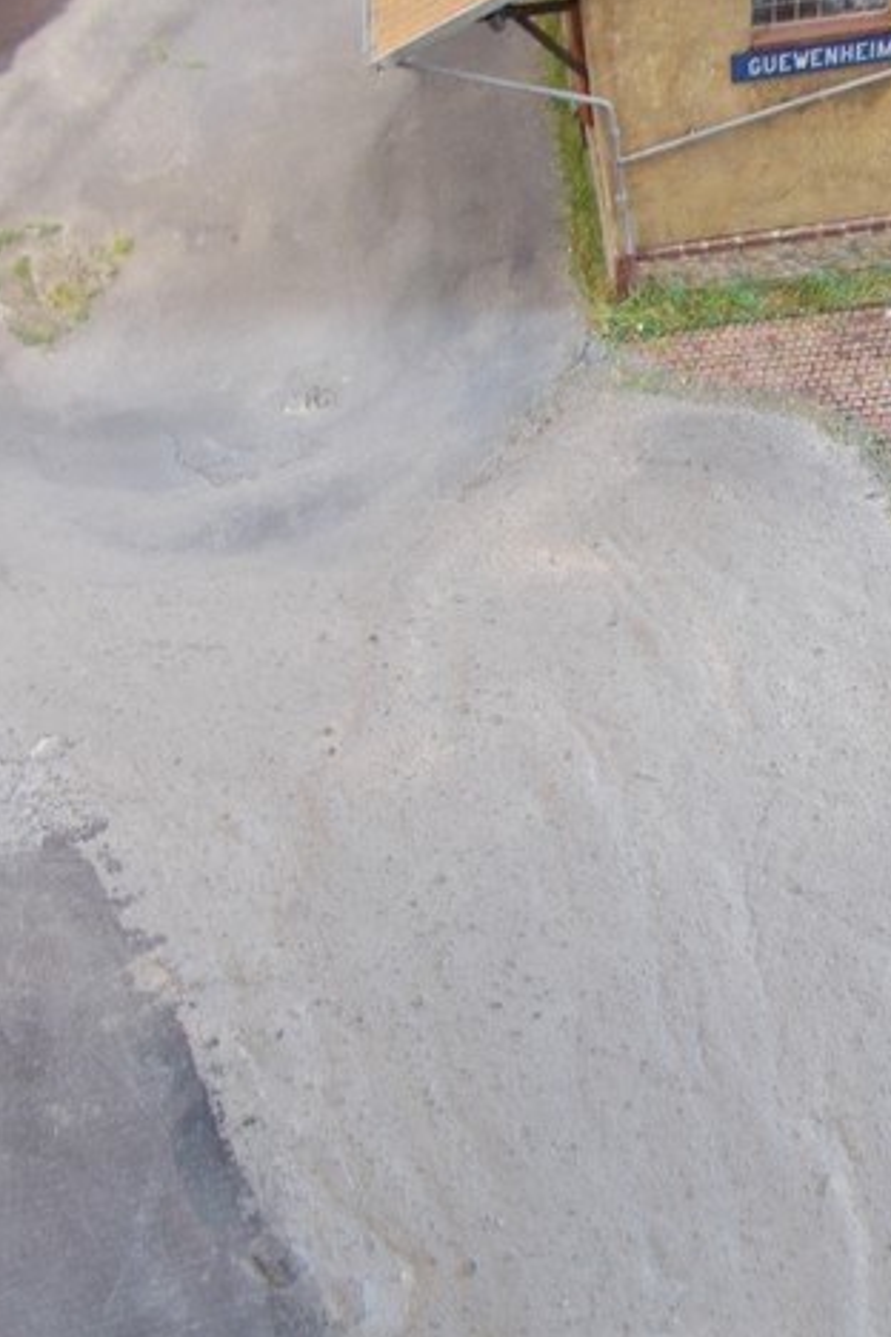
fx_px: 1374
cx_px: 754
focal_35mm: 37
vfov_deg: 51.9
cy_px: 663
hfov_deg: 34.5
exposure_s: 1/25
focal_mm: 4.6
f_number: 3.2
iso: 160
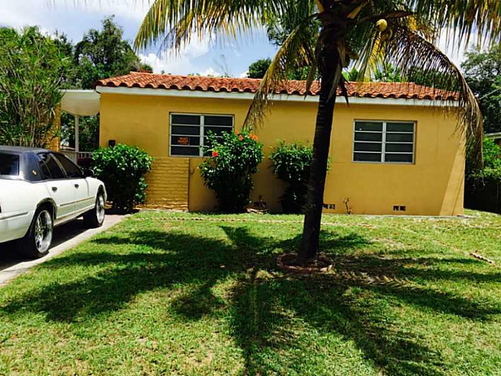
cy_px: 188
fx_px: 420
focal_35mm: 29
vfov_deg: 48.2
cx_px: 250
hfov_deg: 61.7
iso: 32
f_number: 2.2
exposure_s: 1/1721
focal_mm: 4.15
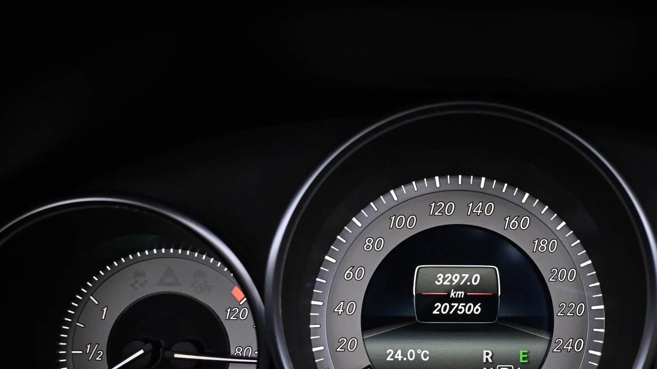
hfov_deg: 47.1
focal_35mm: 42
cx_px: 450
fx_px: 738
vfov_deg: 27.7
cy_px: 282
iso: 3200
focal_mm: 19.5
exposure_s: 1/100
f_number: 3.8
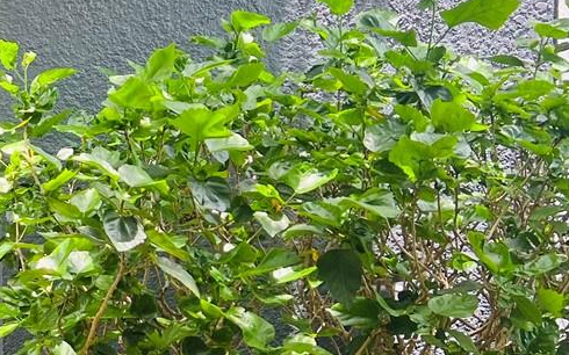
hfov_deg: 20.1
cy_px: 253
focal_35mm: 90
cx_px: -264
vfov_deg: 14.5
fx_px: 1395
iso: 50
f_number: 1.5
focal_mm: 5.7
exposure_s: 1/200
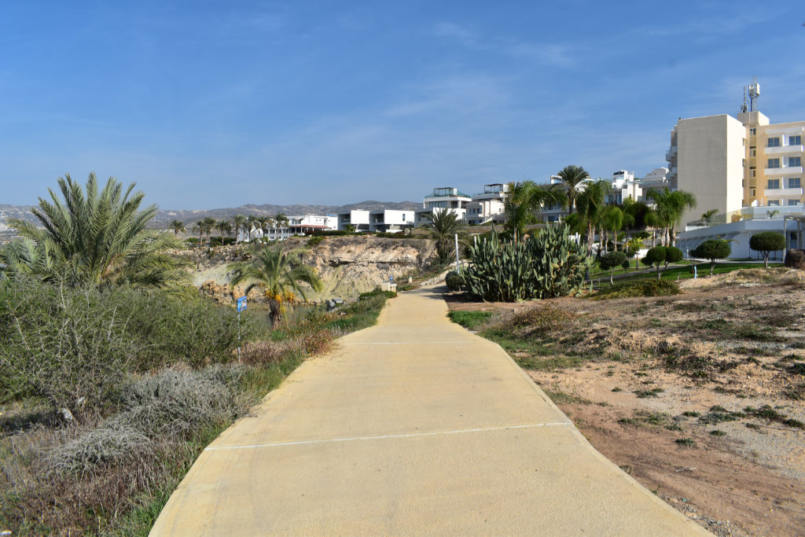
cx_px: 402
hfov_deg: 67.4
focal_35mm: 27
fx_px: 604
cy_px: 268
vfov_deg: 47.9
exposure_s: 1/500
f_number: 11
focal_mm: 18
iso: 250
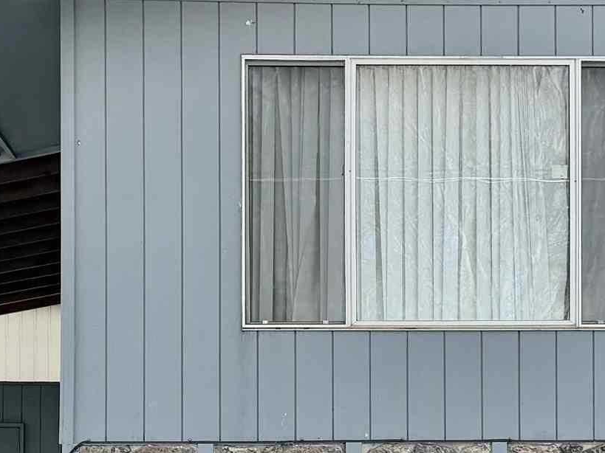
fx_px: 1573
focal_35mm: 90
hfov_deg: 21.8
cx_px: 346
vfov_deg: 16.1
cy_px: 448
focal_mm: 6.76
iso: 125
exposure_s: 1/3953
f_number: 1.78
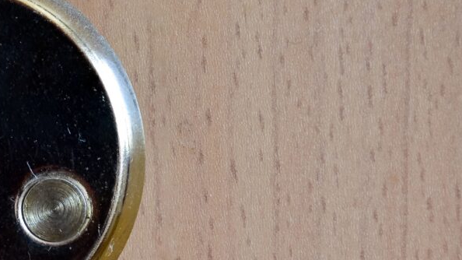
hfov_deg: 5.7
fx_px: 4642
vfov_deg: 3.2
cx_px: 65
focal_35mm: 379
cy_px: 165
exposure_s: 1/6
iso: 100
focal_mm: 140
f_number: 9
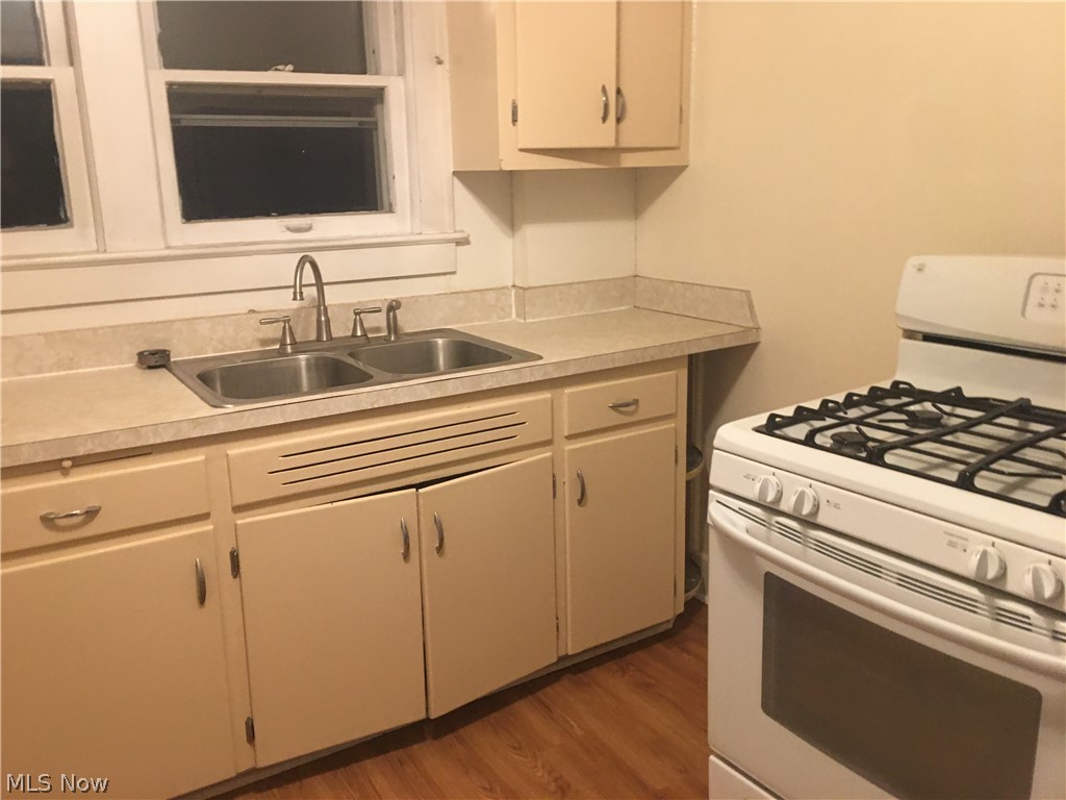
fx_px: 893
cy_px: 400
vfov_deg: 48.2
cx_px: 533
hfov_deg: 61.7
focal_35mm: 29
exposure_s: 1/10
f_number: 2.2
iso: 80
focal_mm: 4.15
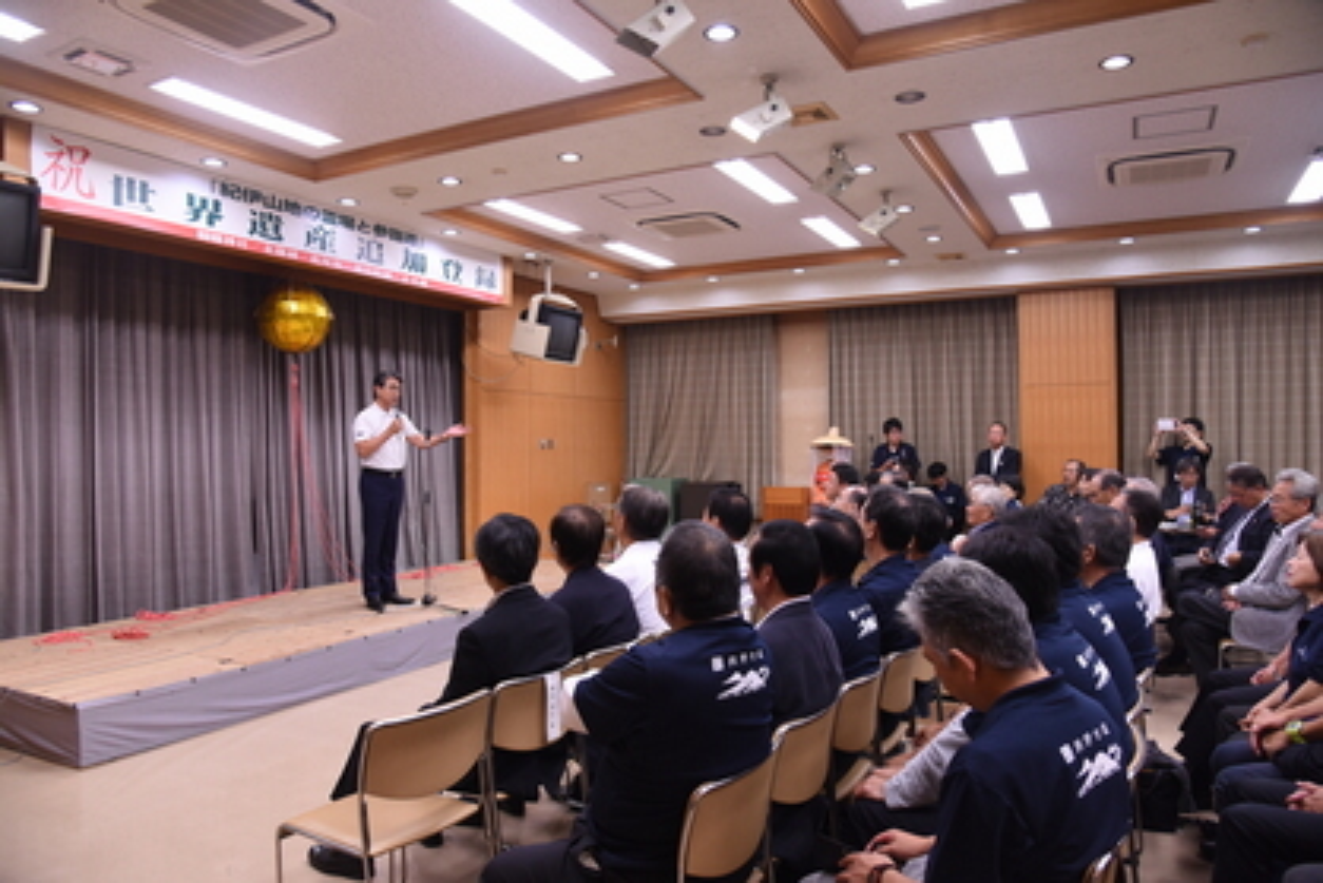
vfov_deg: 53.2
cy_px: 442
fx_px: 882
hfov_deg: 73.7
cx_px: 662
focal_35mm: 24
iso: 1600
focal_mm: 24
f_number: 5.6
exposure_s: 1/100
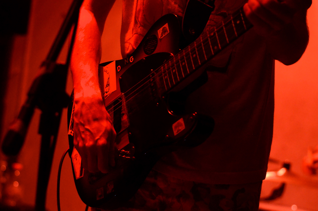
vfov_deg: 18.1
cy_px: 106
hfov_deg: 27.0
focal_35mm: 75
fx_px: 661
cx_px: 159
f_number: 2.8
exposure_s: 1/100
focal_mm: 50
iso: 3200
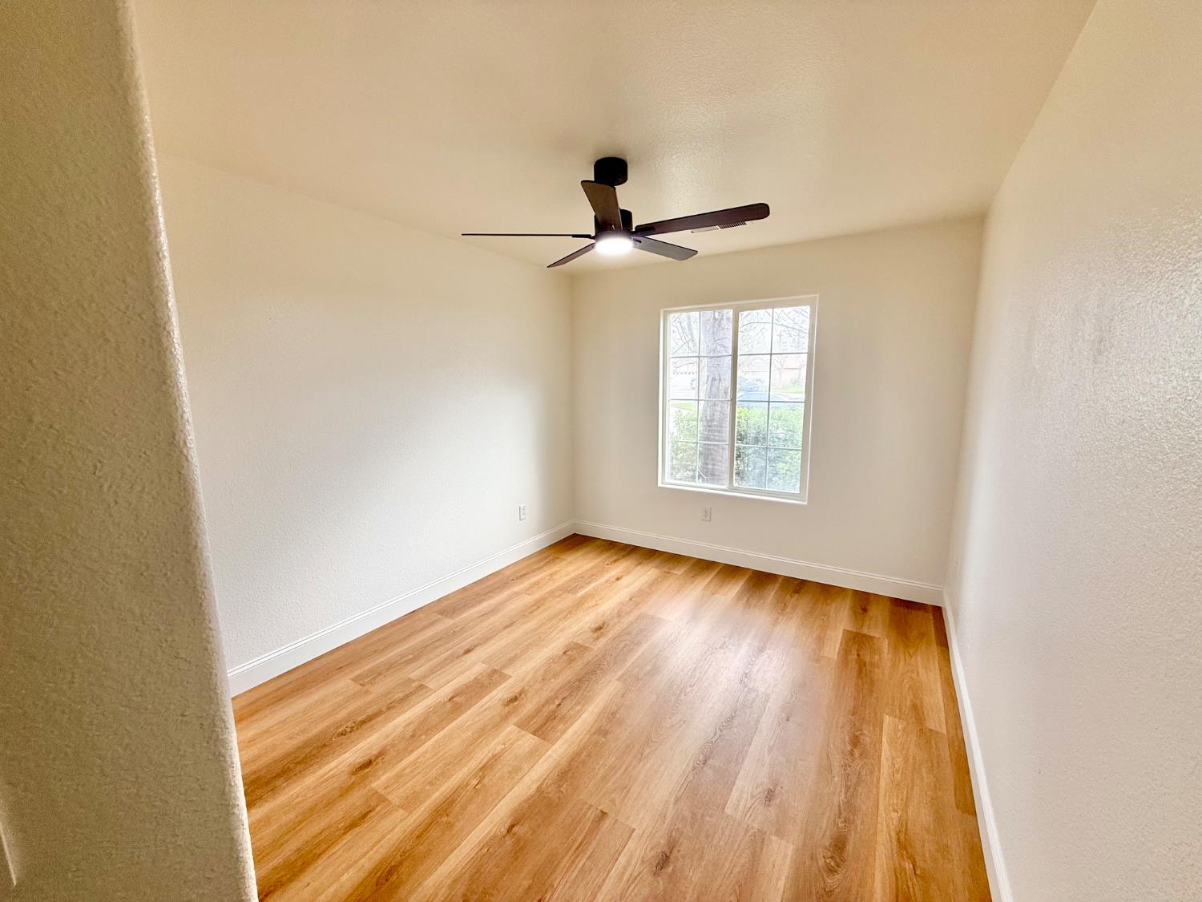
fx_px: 486
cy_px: 451
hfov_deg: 102.1
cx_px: 601
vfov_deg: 85.7
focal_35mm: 14
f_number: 2.2
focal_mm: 2.22
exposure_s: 1/100
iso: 80
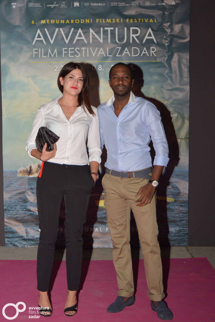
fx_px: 555
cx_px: 108
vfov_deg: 32.4
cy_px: 161
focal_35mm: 62
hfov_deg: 21.9
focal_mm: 62
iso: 2000
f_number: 6.3
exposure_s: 1/125
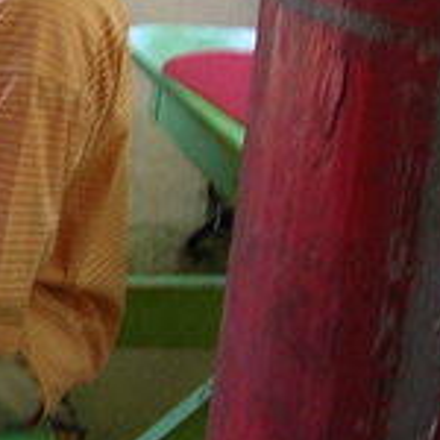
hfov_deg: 11.7
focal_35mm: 143
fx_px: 2056
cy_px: 3
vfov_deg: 12.1
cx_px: -220
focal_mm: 5.8
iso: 50
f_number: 2.9
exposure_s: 1/40
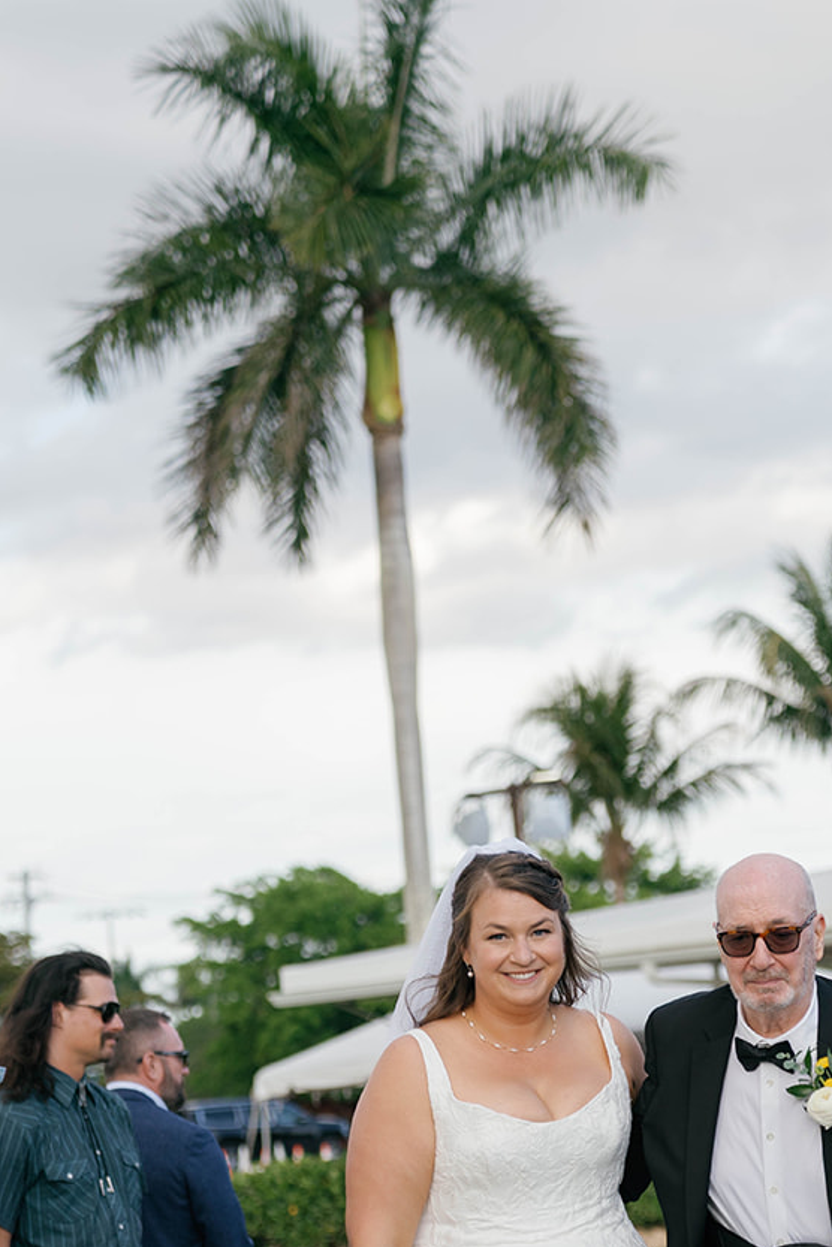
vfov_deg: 17.0
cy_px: 1041
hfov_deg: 11.4
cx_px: 785
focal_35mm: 119
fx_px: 4125
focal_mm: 62
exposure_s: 1/1000
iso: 125
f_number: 2.8
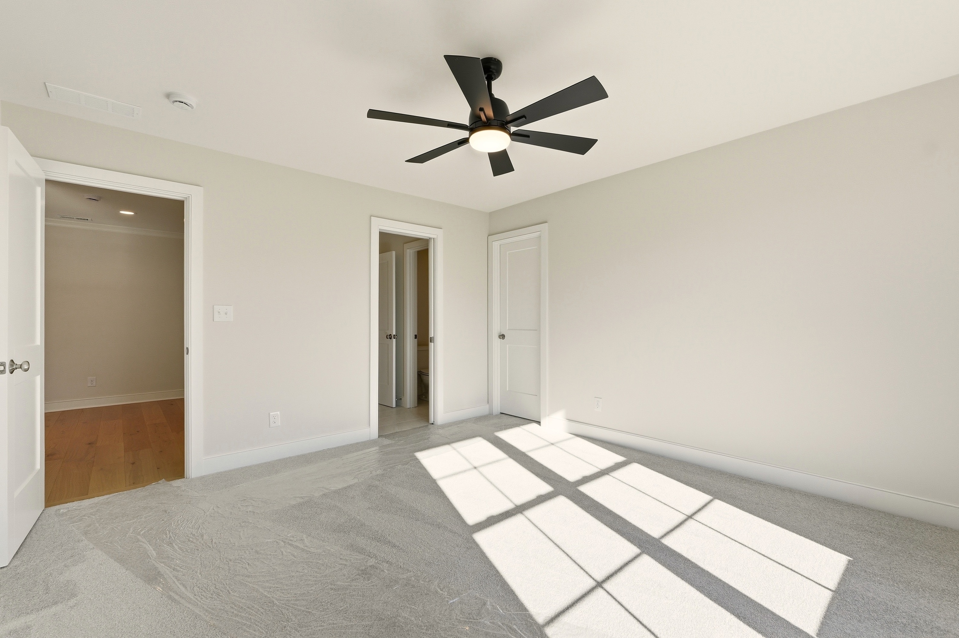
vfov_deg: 77.3
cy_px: 319
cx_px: 480
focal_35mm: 15
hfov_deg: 100.4
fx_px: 399
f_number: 9
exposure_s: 1/4000
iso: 400
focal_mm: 10
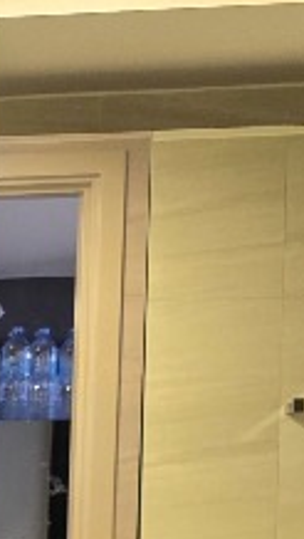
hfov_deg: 9.0
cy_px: 640
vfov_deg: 17.7
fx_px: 1644
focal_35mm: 115
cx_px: -539
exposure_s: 1/100
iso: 1000
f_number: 1.7
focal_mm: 6.3
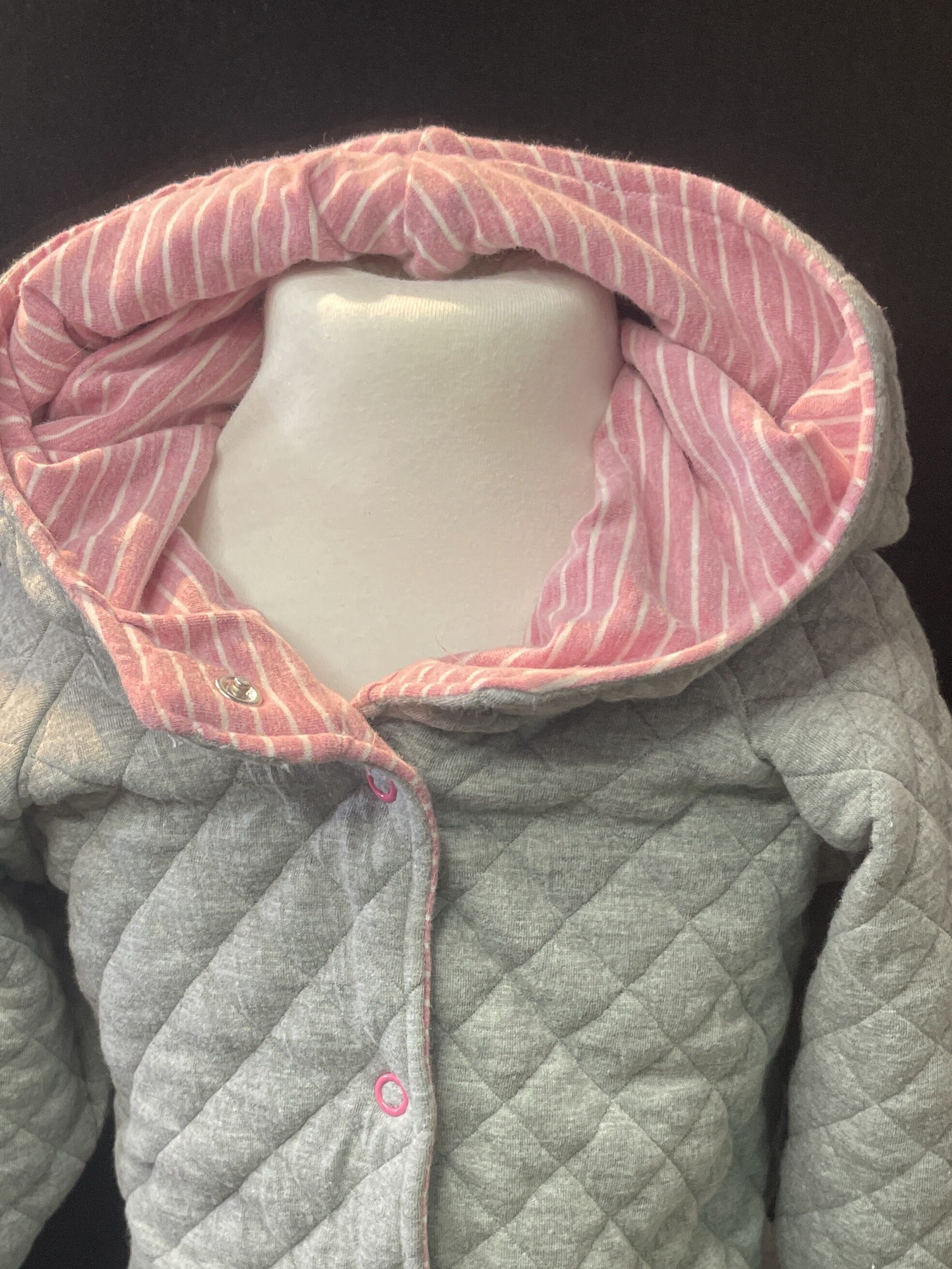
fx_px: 1467
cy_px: 971
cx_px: 422
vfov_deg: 45.0
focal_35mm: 40
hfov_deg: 35.9
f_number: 1.6
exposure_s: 1/50
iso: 200
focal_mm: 4.2
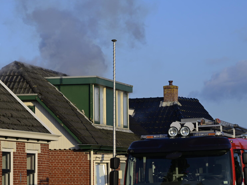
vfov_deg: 9.3
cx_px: 61
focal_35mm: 159
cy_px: 67
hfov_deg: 12.4
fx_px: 1135
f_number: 7.1
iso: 72
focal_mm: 96
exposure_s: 1/320
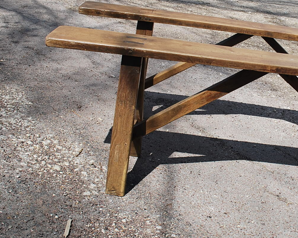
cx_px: 235
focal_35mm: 60
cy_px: 91
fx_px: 529
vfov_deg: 25.3
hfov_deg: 30.7
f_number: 8
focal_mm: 22
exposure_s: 1/250
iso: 100
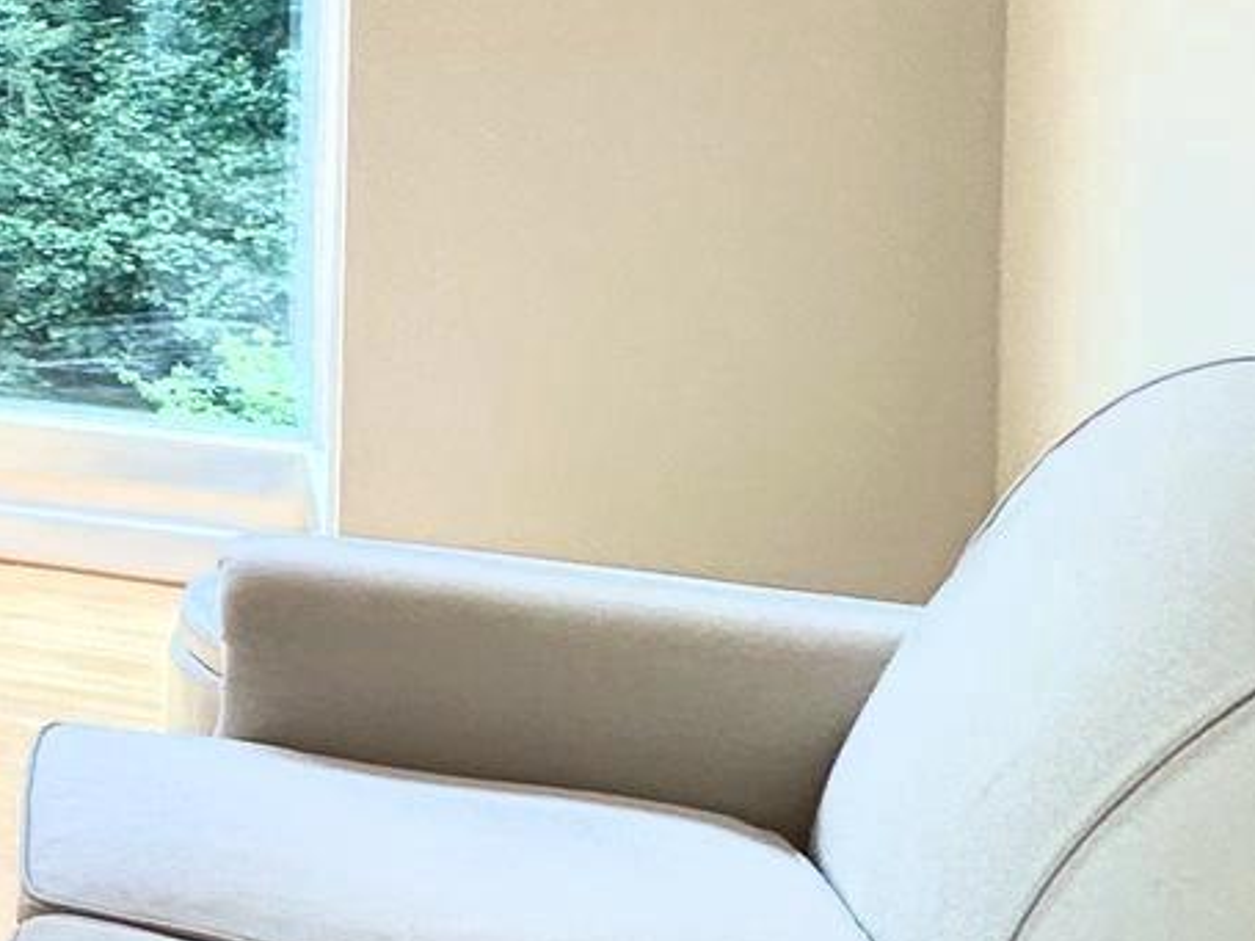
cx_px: -1285
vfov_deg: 22.3
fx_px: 2283
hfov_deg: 18.7
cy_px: -14
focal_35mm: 63
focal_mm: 2.22
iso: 64
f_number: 2.2
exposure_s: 1/120
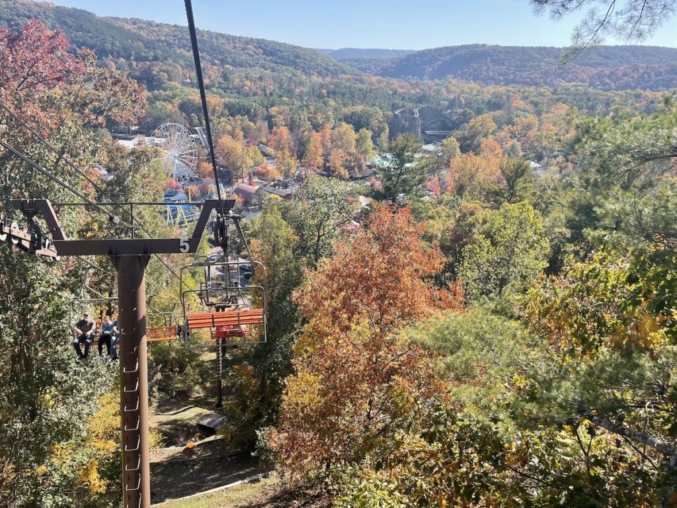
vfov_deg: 53.1
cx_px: 338
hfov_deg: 67.3
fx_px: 508
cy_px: 254
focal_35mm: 26
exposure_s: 1/1072
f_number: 1.6
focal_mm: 4.2
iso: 32
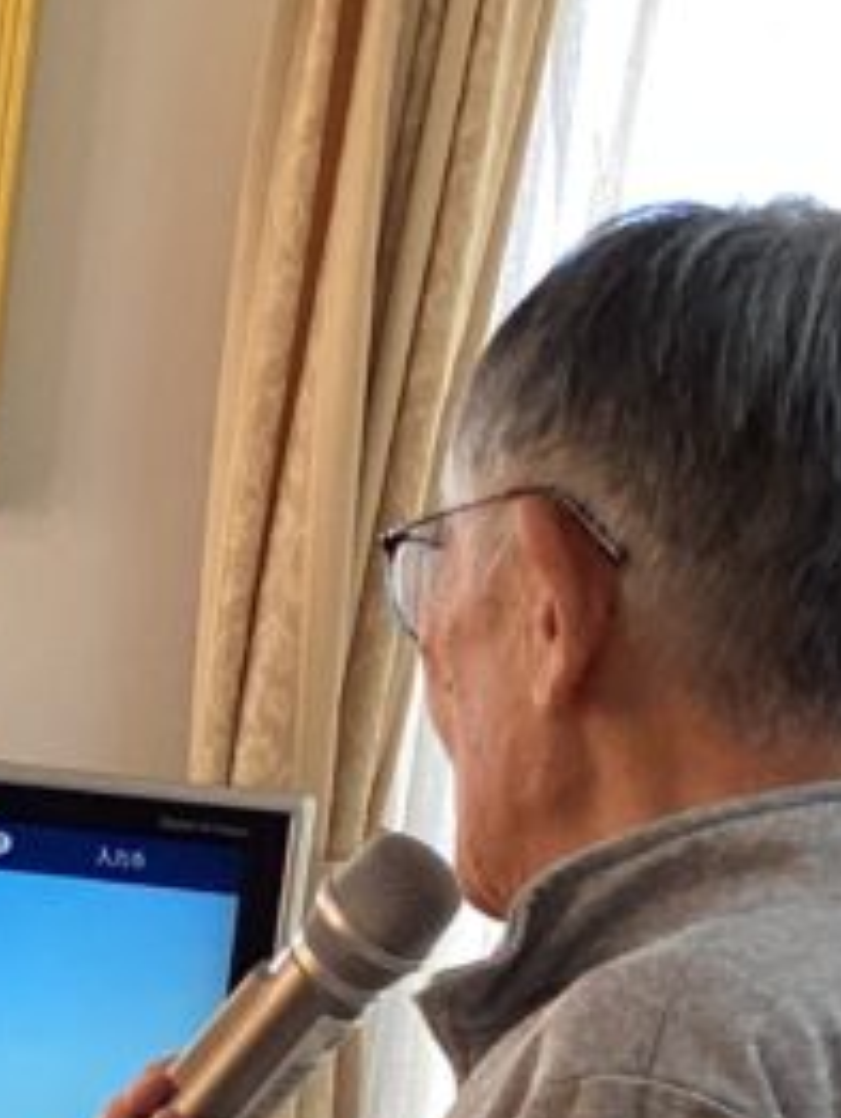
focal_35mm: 121
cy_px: 1250
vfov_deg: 15.8
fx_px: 3913
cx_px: -265
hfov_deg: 11.9
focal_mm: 3.3
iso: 100
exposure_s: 1/60
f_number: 2.4
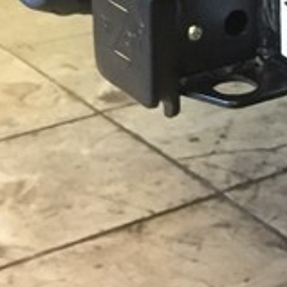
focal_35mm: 129
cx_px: 410
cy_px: -81
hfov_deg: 12.9
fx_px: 1210
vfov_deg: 13.1
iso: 250
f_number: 2.2
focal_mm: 4.15
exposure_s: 1/20
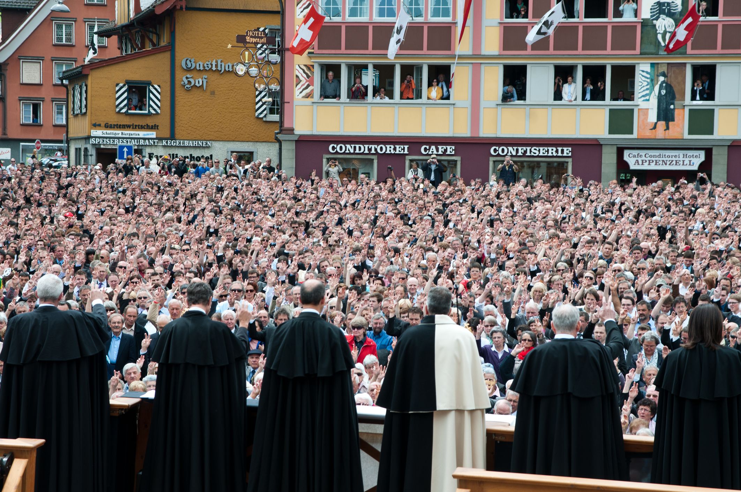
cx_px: 370
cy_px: 246
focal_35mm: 105
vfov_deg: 13.0
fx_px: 2159
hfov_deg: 19.5
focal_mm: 70
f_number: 6.3
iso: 100
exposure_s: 1/160
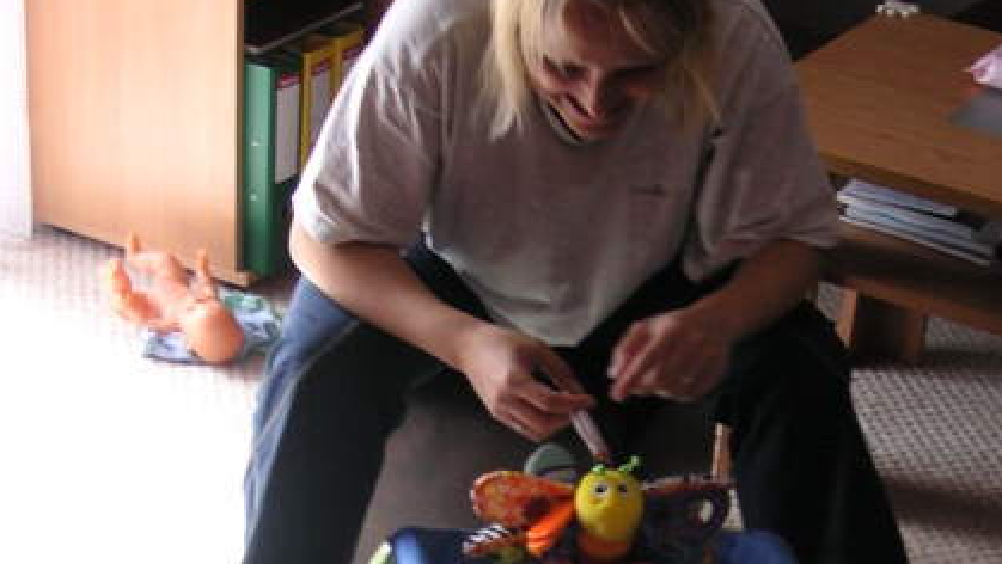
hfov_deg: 27.4
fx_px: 2046
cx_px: 655
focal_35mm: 77
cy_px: 605
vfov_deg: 15.3
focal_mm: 6.1
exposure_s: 1/60
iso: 50
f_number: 2.8
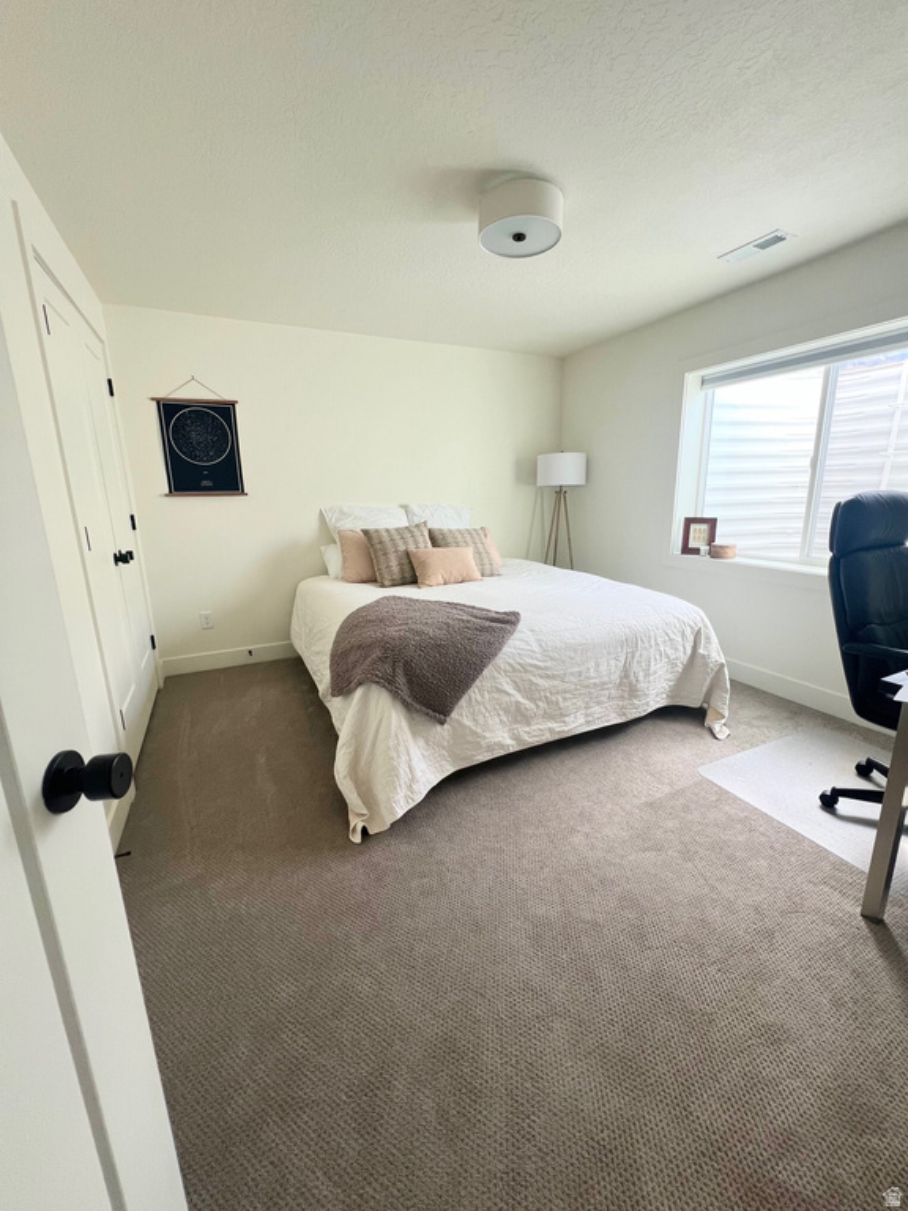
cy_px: 606
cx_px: 454
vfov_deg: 106.2
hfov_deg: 89.9
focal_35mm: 13
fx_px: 455
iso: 100
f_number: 1.8
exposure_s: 1/120
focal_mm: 1.57
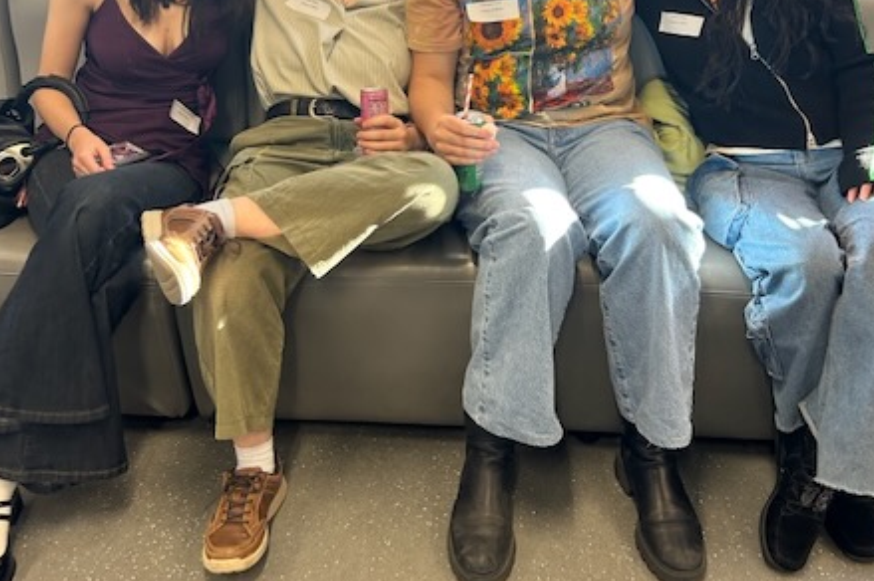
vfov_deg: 35.4
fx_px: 898
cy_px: 173
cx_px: 442
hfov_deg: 51.9
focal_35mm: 37
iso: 100
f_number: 1.5
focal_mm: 5.7
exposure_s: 1/80
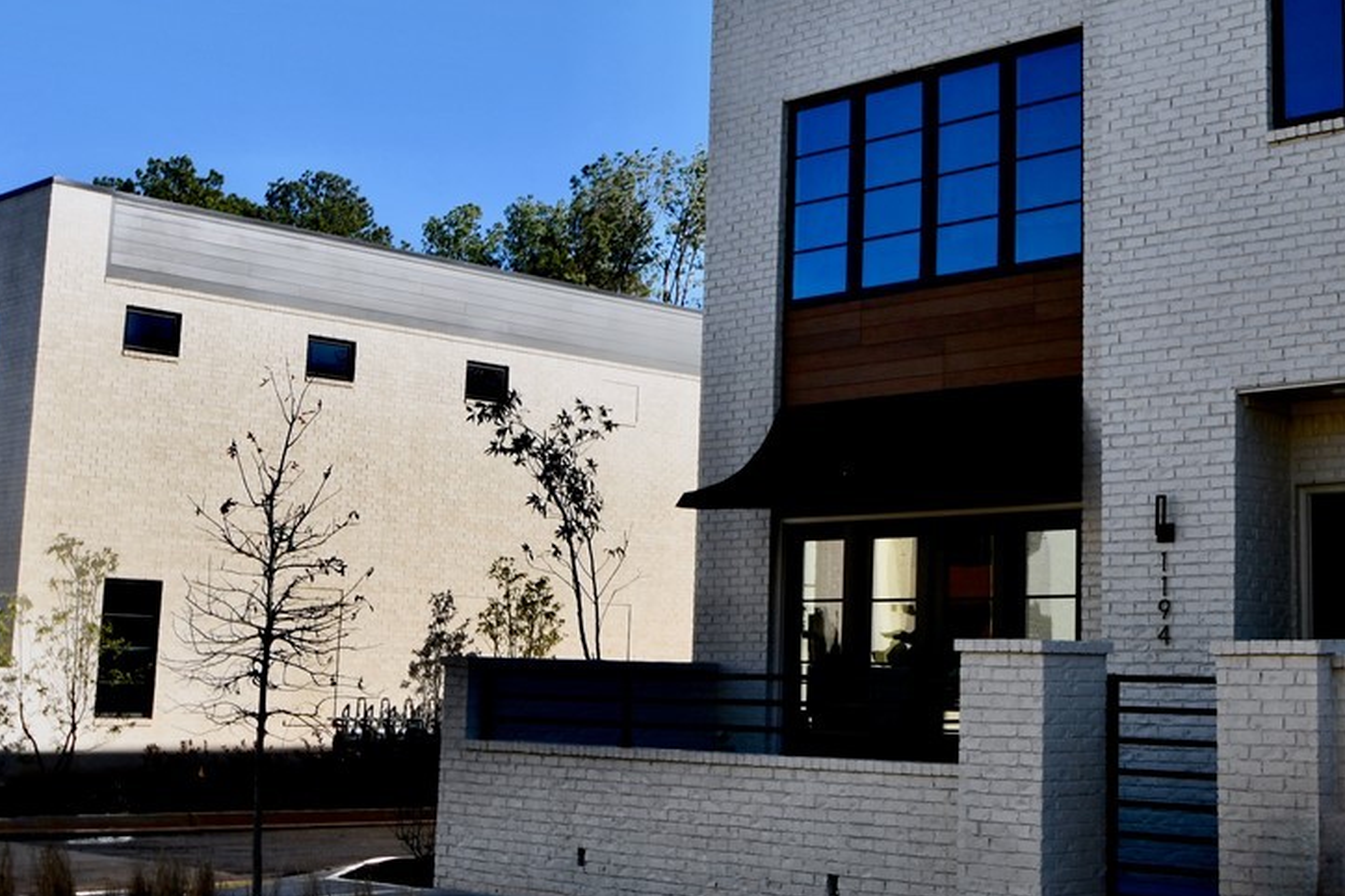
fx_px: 1568
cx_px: 793
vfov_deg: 31.8
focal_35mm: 42
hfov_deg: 46.2
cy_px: 389
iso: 100
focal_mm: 19
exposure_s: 1/250
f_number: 9
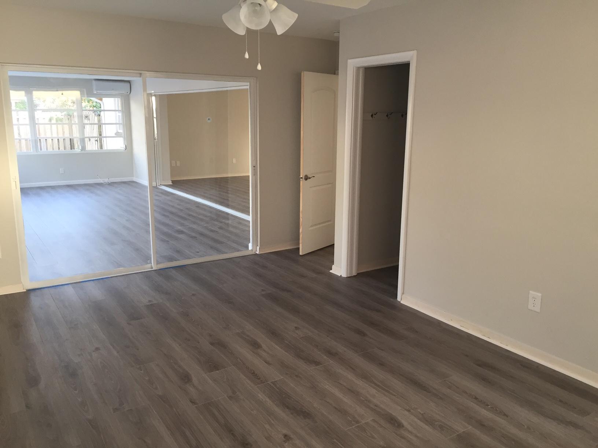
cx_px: 299
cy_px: 224
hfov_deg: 61.7
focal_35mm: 29
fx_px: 501
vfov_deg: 48.2
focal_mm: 4.15
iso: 32
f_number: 2.2
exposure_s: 1/30
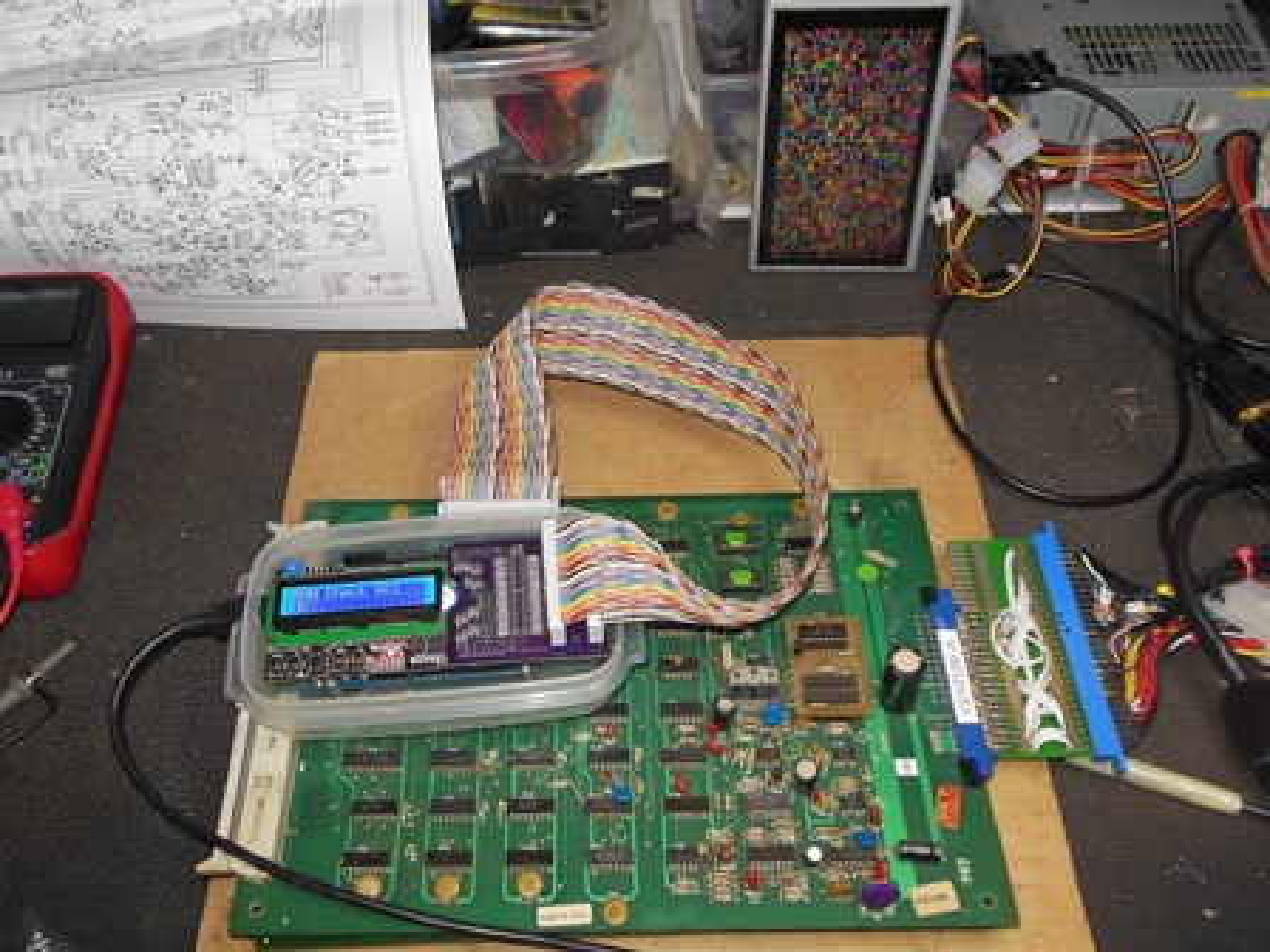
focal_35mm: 29
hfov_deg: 61.7
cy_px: 476
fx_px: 1064
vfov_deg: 48.2
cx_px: 635
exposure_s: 1/25
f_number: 3.3
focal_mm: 5.2
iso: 125
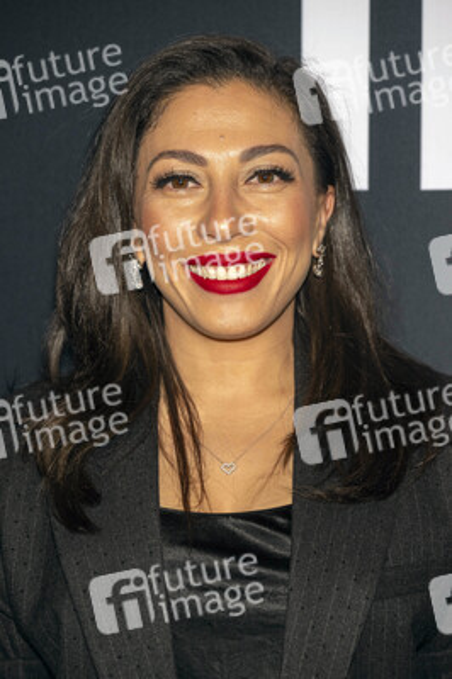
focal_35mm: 120
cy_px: 340
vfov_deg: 17.1
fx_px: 2264
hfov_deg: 11.4
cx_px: 226
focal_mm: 120
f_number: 5.6
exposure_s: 1/200
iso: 800
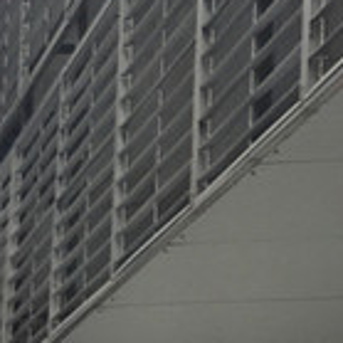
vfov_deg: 8.6
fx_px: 2074
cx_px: -844
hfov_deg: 7.6
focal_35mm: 185
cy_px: 814
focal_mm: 4.15
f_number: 2.2
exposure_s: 1/50
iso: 25
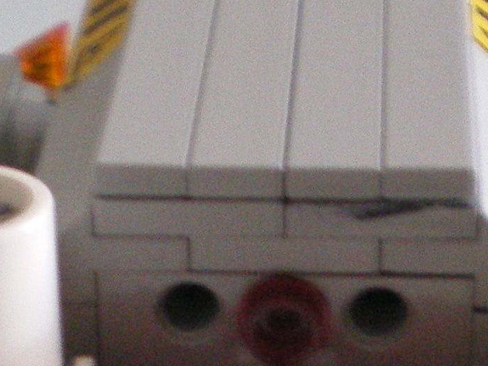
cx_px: 251
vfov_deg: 8.7
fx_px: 2368
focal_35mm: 168
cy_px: 508
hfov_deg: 11.8
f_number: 3.1
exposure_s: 1/8
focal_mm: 6.3
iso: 400
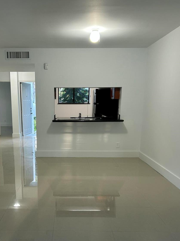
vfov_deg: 50.6
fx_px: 250
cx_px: 61
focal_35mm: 36
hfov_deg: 39.2
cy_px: 156
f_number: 1.5
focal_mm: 5.7
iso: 100
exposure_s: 1/60
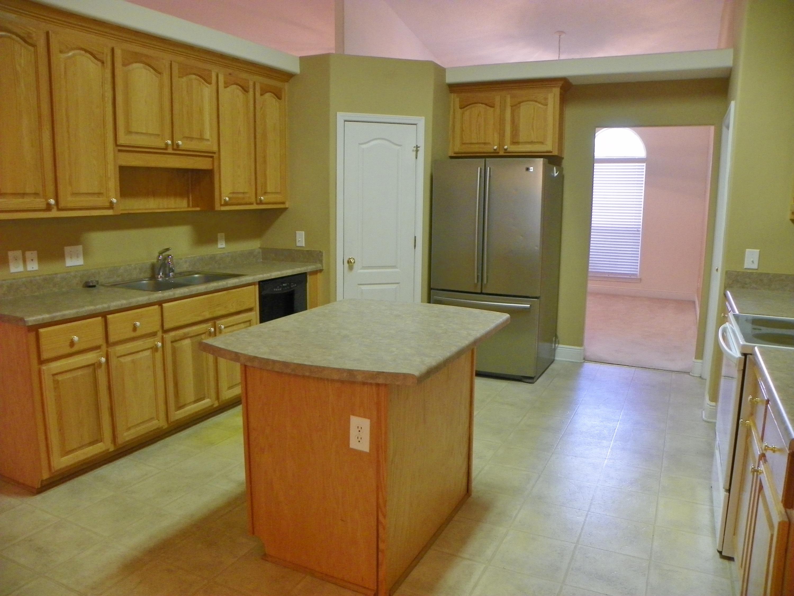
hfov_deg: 67.3
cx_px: 397
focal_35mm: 26
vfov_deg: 53.1
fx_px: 596
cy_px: 298
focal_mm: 4.6
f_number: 2.8
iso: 160
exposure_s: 1/30
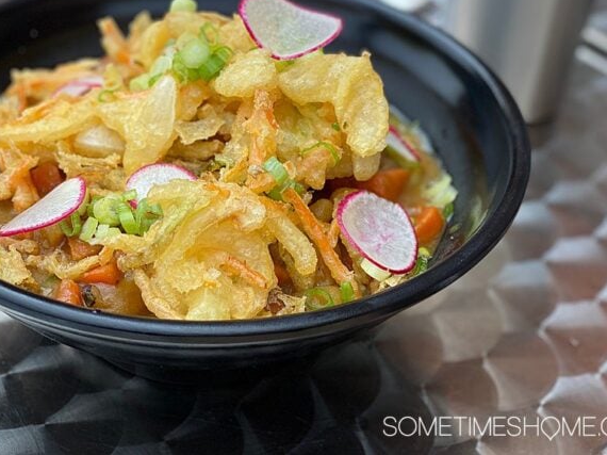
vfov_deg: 20.1
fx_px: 1280
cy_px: 136
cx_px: 249
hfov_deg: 26.6
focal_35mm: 73
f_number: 2
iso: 20
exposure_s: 1/564
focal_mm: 6
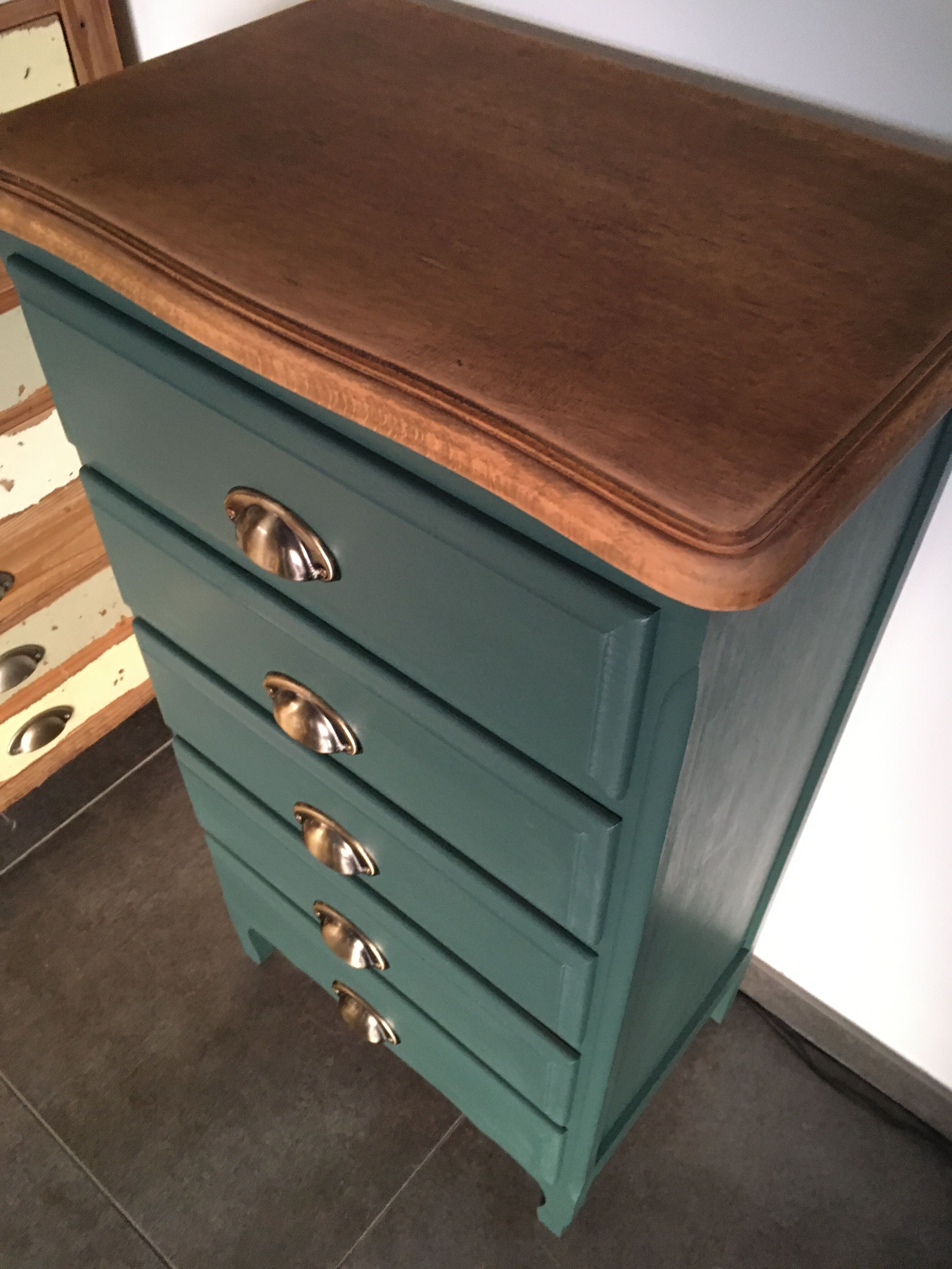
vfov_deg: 61.7
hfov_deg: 48.2
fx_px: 1063
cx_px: 476
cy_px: 634
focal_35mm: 29
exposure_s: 1/25
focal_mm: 4.15
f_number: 2.2
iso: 200
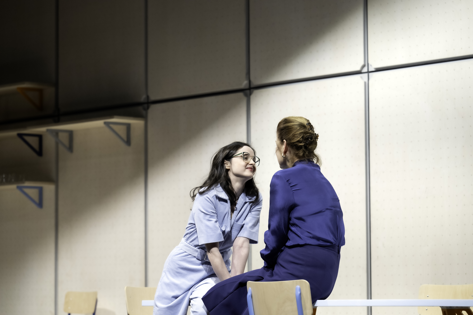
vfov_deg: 11.4
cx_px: 236
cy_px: 158
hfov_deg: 17.1
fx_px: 1577
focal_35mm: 120
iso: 2000
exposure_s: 1/250
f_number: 4
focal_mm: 120
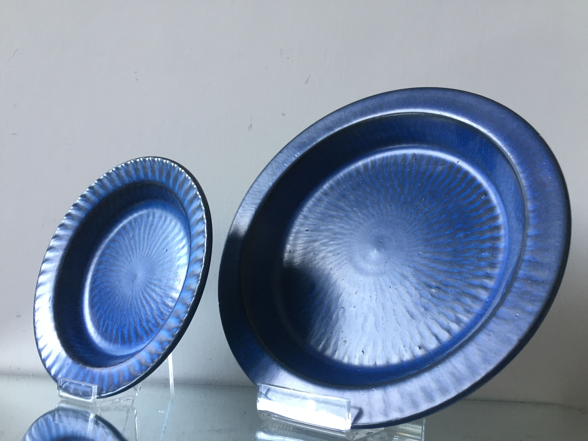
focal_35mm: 29
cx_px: 294
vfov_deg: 48.2
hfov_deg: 61.7
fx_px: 493
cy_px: 220
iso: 125
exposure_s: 1/33
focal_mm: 4.15
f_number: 2.2
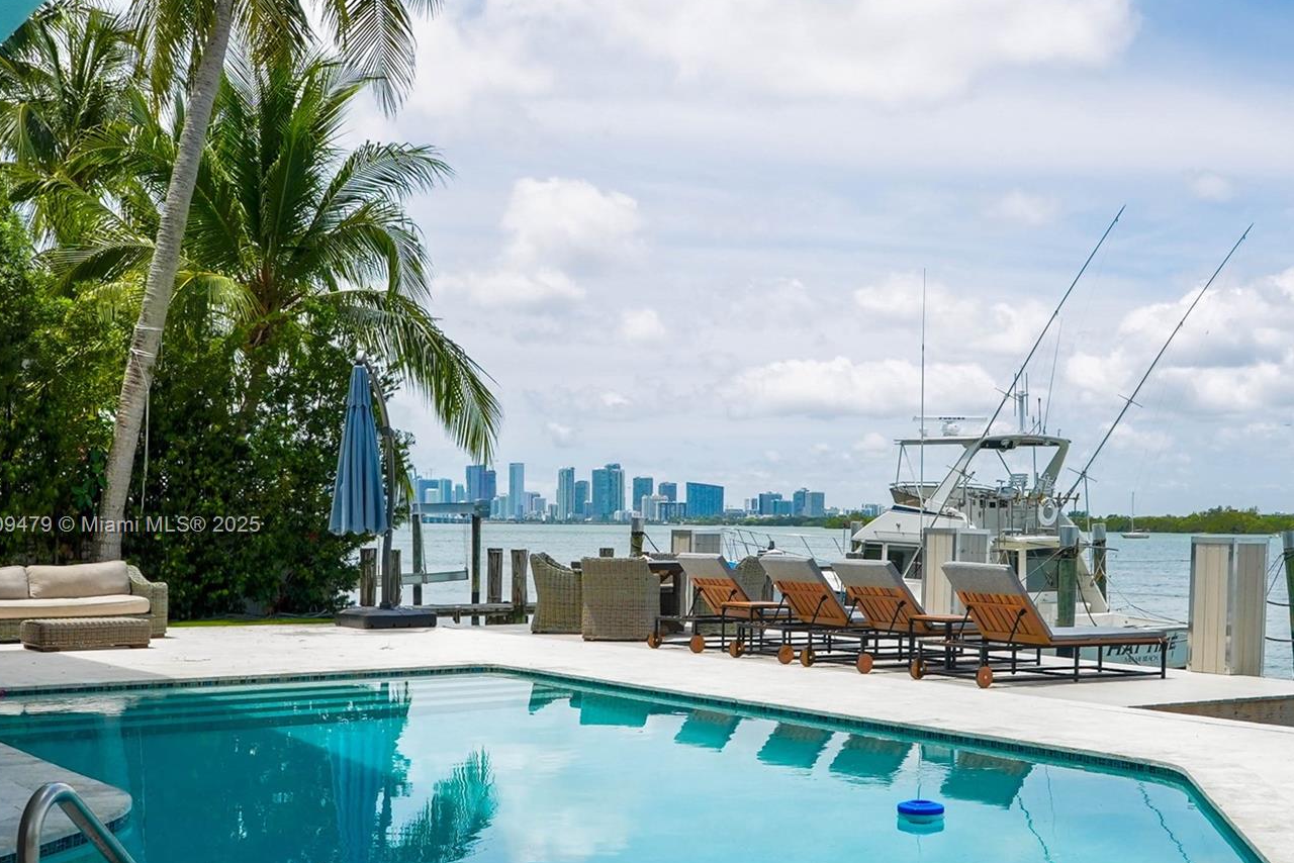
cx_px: 746
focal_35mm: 45
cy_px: 527
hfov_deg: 43.5
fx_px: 1618
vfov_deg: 29.8
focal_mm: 24
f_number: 5.6
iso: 640
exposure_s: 1/400
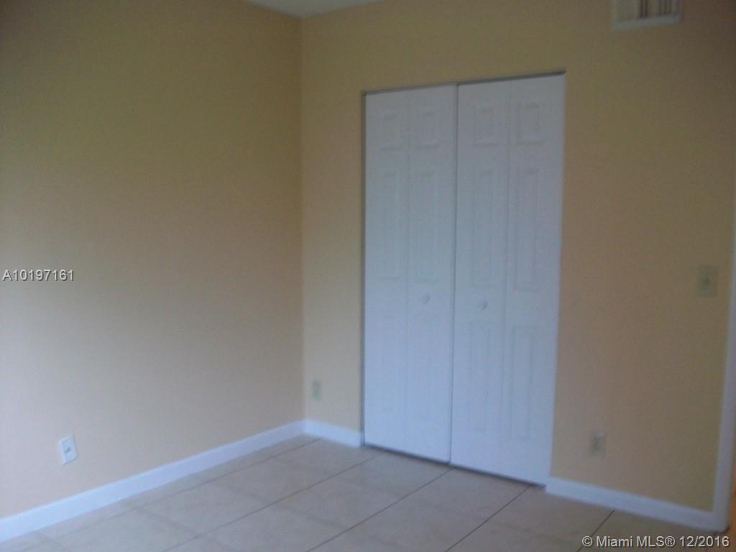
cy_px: 276
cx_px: 368
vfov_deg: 44.2
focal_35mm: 32
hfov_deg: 56.8
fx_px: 680
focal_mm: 5.7
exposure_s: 1/10
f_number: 2.8
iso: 160
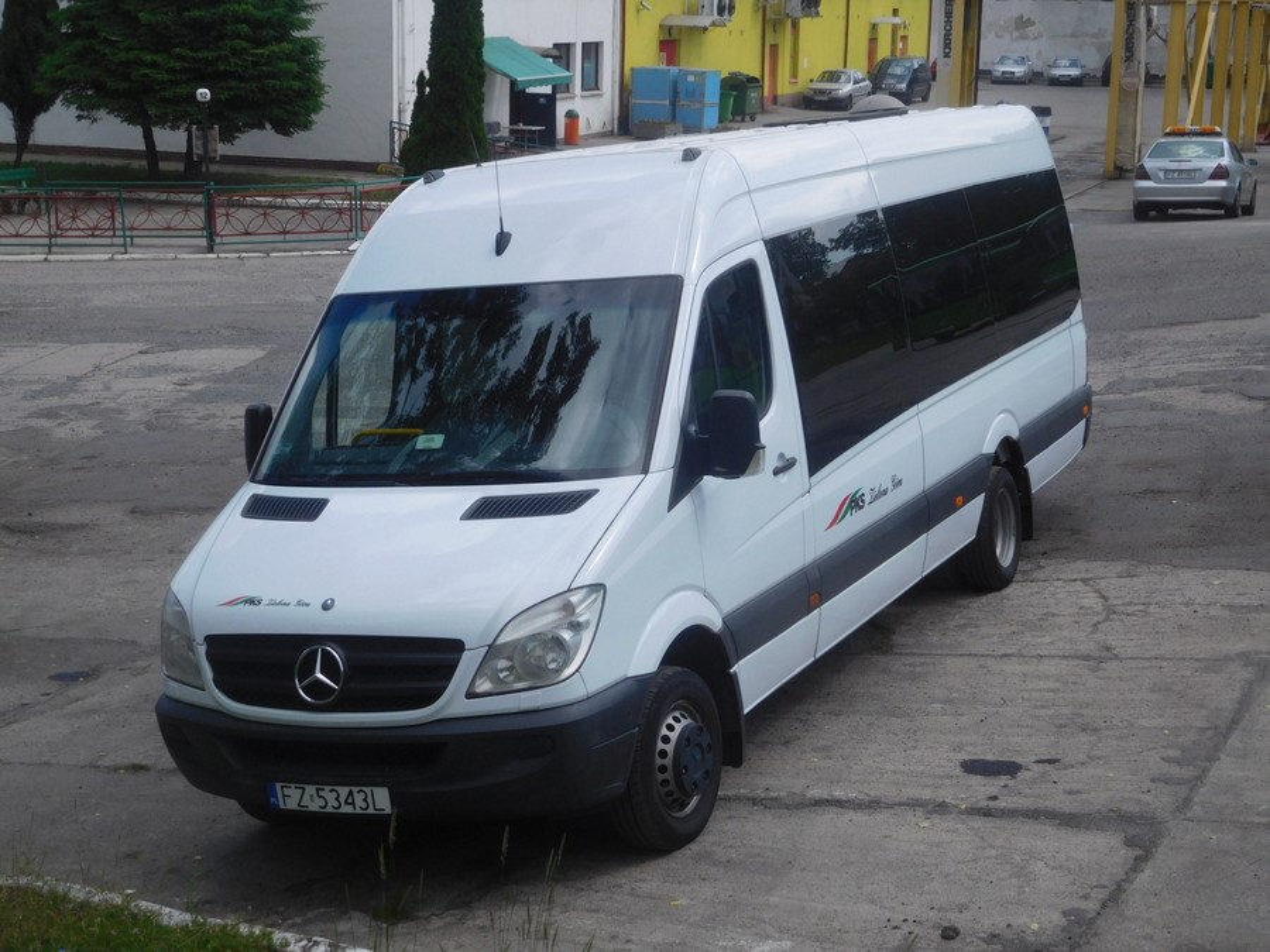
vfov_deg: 26.6
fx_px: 2018
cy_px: 476
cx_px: 635
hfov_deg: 34.9
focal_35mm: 55
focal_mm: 9.8
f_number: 4.2
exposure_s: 1/800
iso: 125
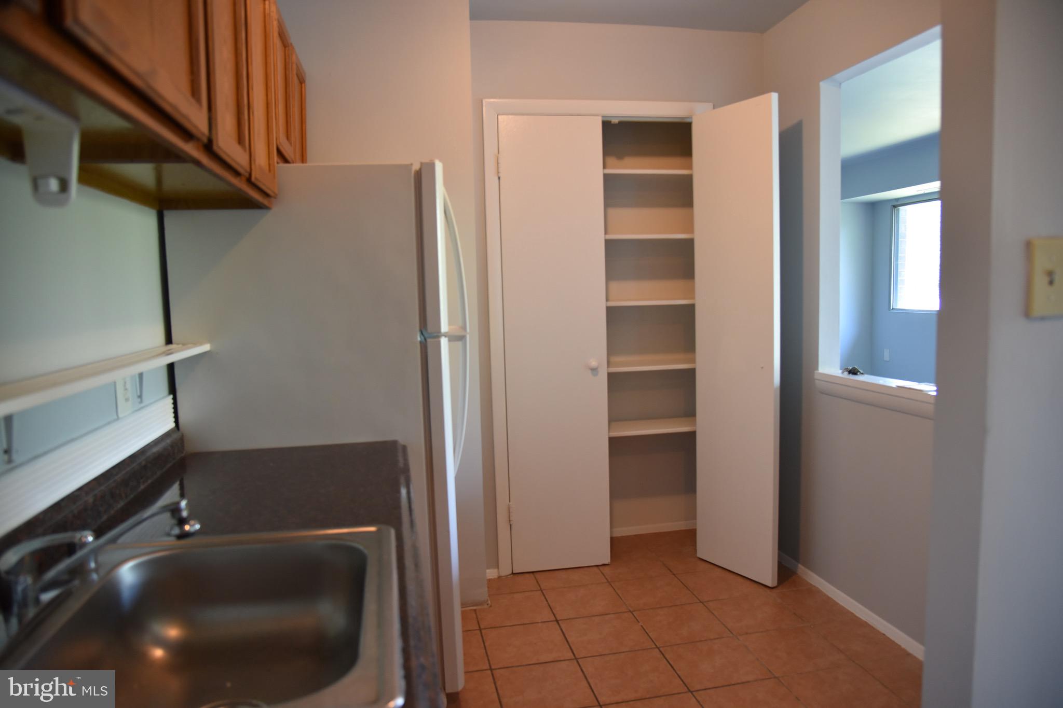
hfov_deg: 73.7
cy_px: 354
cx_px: 532
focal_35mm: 24
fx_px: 709
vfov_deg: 53.1
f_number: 4
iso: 1250
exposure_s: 1/60
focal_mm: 24
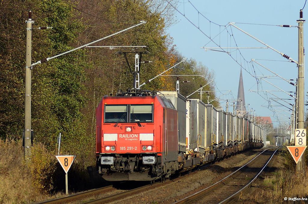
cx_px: 154
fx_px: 2817
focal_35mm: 330
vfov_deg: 4.1
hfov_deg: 6.3
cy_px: 102
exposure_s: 1/800
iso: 320
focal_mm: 220
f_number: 6.3
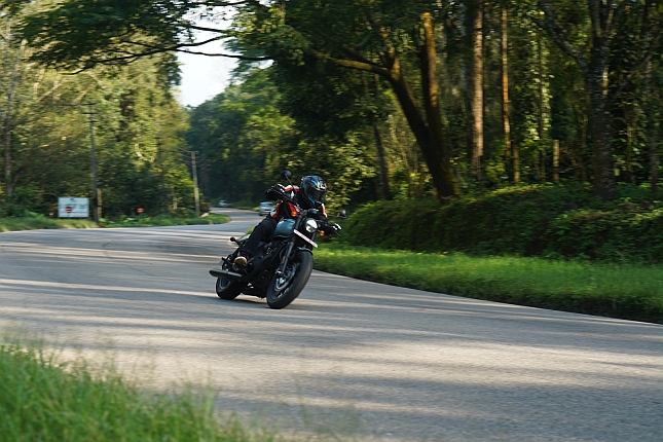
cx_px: 332
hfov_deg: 28.8
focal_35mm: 70
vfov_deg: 19.5
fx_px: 1289
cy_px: 221
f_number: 5
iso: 400
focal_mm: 70
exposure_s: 1/160
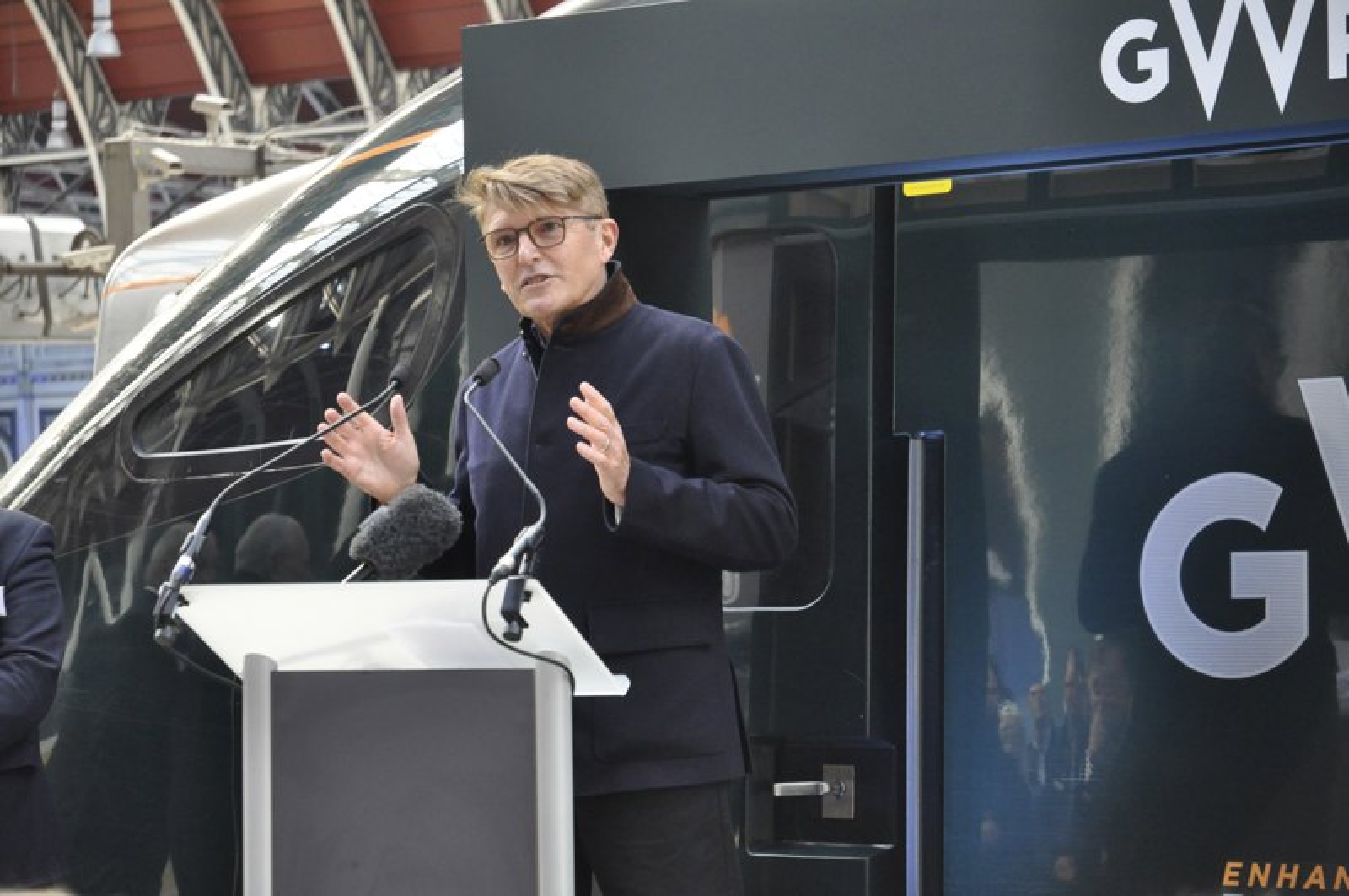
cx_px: 674
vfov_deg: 13.0
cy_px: 448
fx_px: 3929
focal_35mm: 105
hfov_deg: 19.5
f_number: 4.5
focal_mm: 70
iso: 1400
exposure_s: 1/125
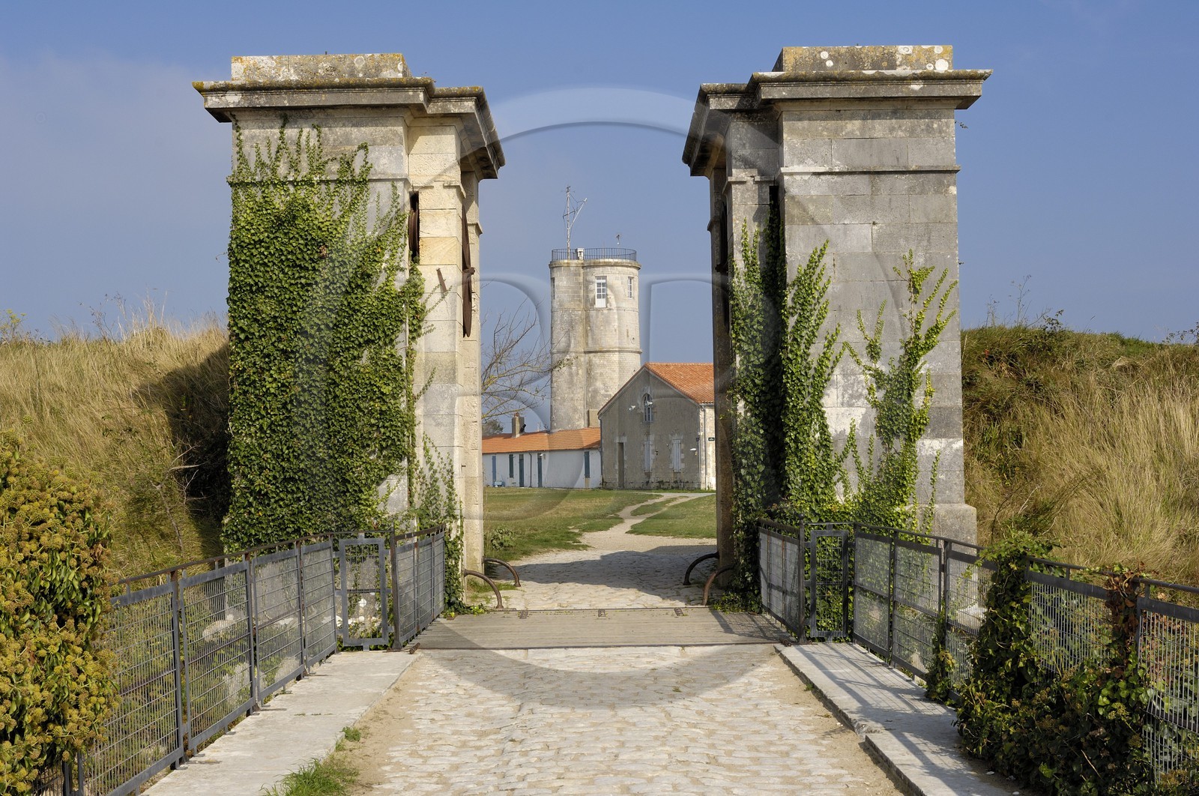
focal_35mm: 51
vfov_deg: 26.4
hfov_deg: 38.9
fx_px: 1696
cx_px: 600
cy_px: 398
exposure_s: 1/160
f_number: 11
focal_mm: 34
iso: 100
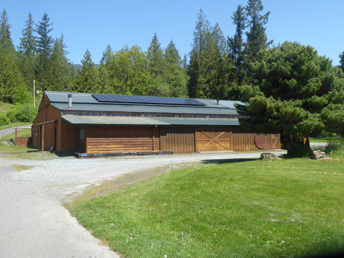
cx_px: 166
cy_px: 111
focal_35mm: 34
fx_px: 338
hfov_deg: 53.9
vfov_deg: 41.7
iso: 80
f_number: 3.5
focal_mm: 5
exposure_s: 1/500
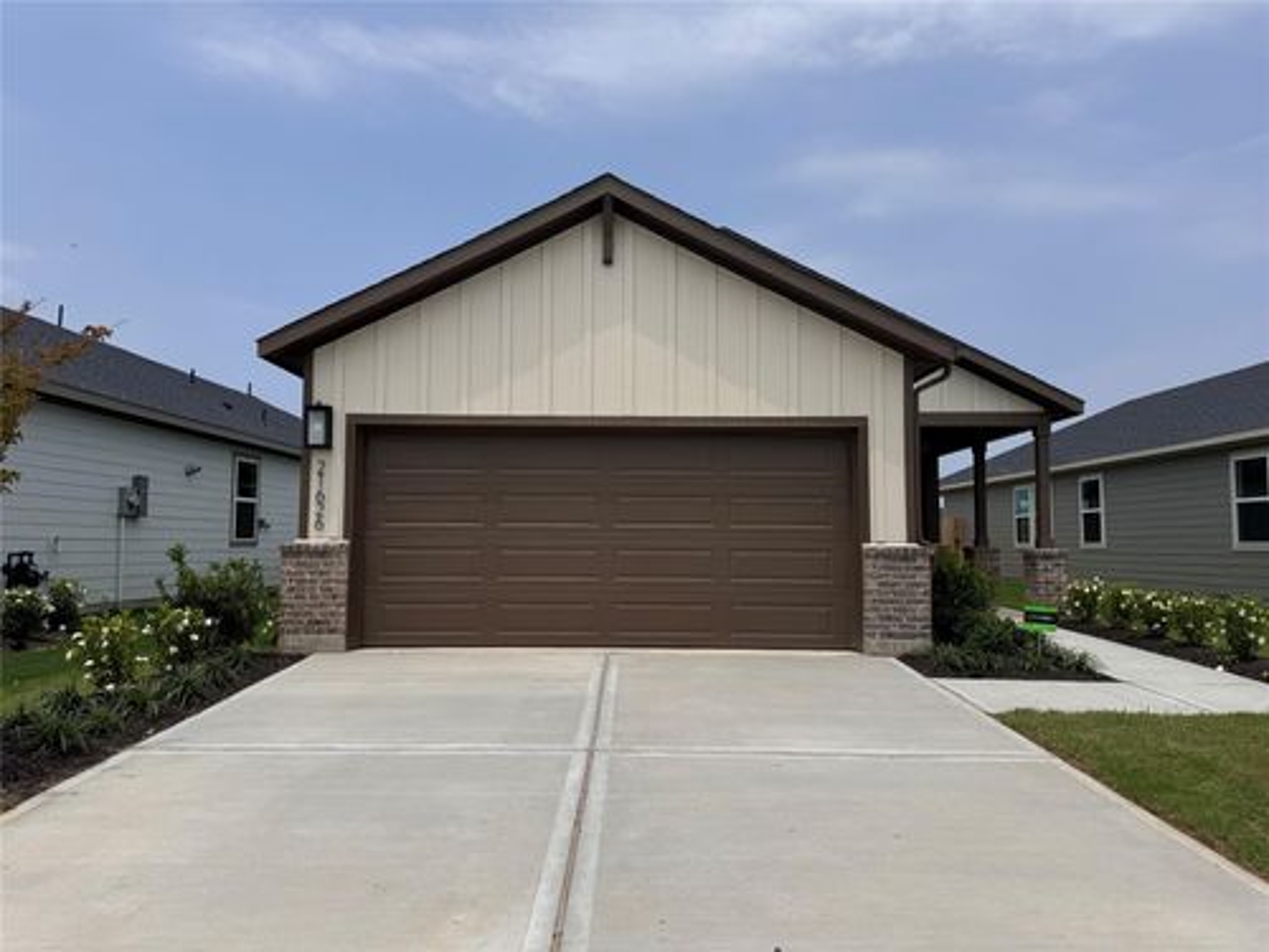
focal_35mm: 24
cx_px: 634
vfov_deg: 56.8
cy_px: 476
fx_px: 880
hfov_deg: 71.6
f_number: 1.78
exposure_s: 1/10417
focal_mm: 6.76
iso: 80
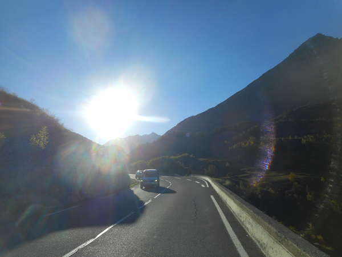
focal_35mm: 25
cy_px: 128
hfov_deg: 69.4
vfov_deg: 54.9
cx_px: 171
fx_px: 247
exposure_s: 1/200
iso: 80
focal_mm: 4.5
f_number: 10.5
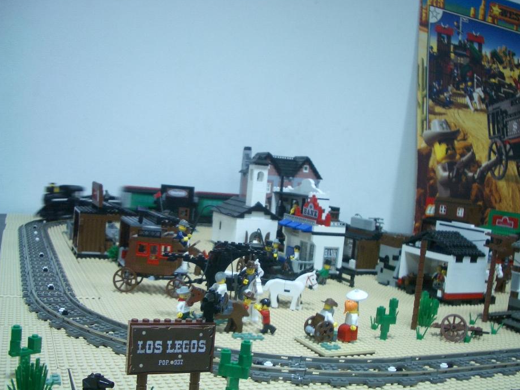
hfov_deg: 47.8
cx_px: 285
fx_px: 586
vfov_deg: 36.8
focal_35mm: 39
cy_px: 209
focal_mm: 5.8
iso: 100
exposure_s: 1/13
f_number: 2.6
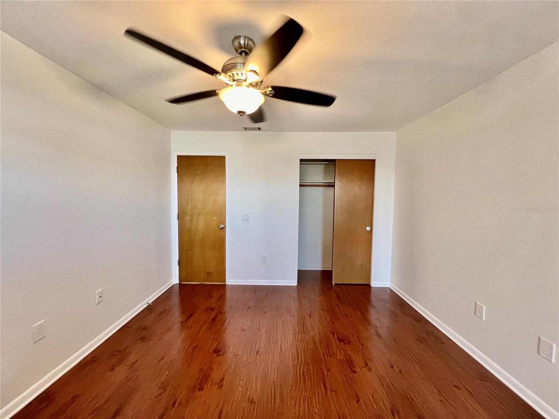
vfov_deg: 89.9
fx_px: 210
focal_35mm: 13
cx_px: 280
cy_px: 210
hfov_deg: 106.2
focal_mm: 1.57
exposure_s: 1/60
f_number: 1.8
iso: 200
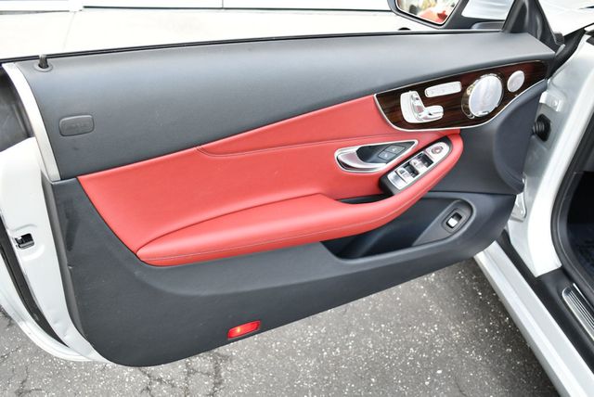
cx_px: 297
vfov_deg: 36.9
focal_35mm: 36
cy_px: 198
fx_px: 595
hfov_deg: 53.1
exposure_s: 1/250
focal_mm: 18
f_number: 3.5
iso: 500
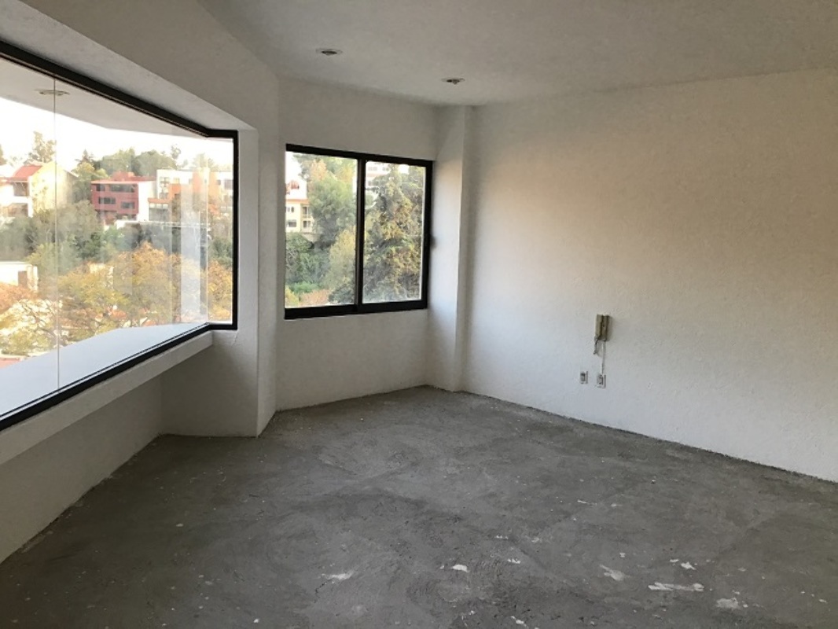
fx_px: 751
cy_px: 314
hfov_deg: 58.3
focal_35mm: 31
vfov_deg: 45.5
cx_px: 419
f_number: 2.4
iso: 32
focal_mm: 3.3
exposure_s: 1/40
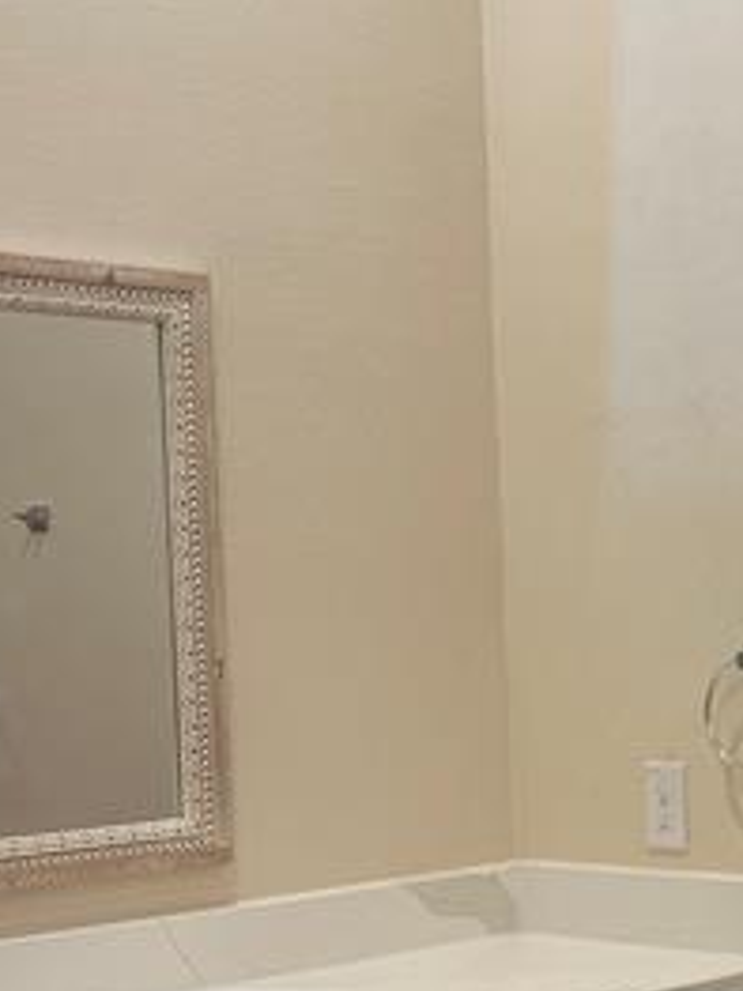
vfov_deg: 26.4
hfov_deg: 19.1
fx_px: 2091
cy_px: 708
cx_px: 871
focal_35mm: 73
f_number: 1.6
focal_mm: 5.1
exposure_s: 1/60
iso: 64
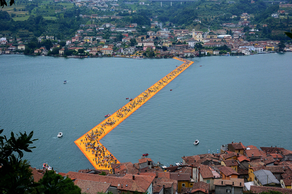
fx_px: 397
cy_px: 97
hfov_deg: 40.3
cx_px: 146
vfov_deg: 27.5
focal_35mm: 49
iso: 160
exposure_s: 1/250
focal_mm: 18.5
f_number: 4
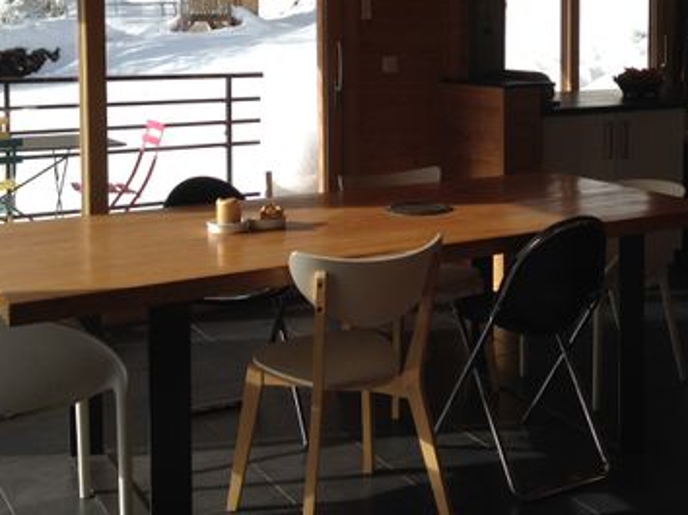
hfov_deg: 33.9
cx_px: 492
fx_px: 1112
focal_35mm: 56
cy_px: 84
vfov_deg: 25.5
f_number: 2.4
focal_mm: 4.12
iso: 50
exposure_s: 1/903
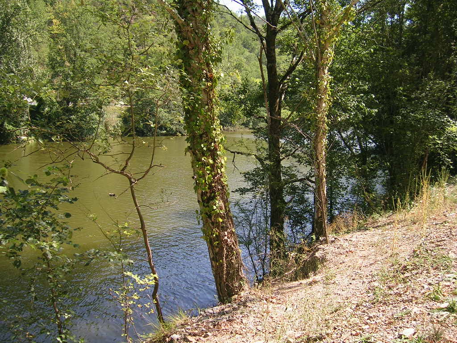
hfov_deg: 52.6
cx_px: 228
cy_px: 172
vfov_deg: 40.7
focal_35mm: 35
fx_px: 462
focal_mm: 5.4
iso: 50
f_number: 2.8
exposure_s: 1/318
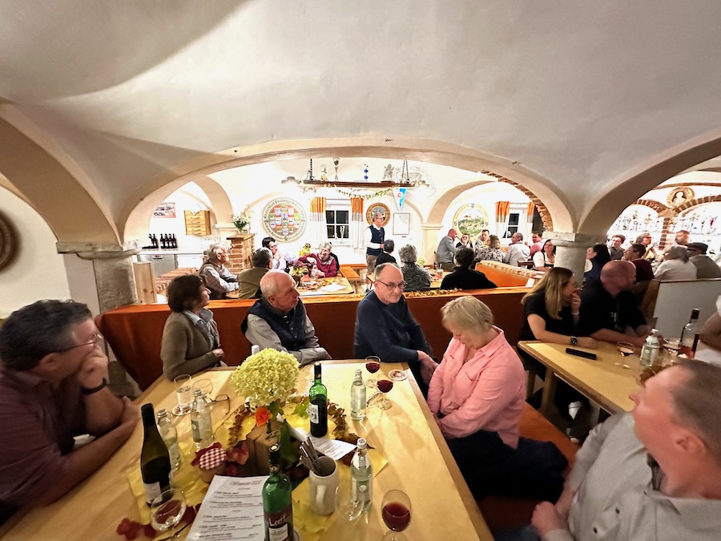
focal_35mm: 14
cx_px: 360
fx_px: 292
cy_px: 270
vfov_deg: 85.7
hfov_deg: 102.1
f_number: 2.2
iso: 1000
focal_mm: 2.22
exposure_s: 1/50
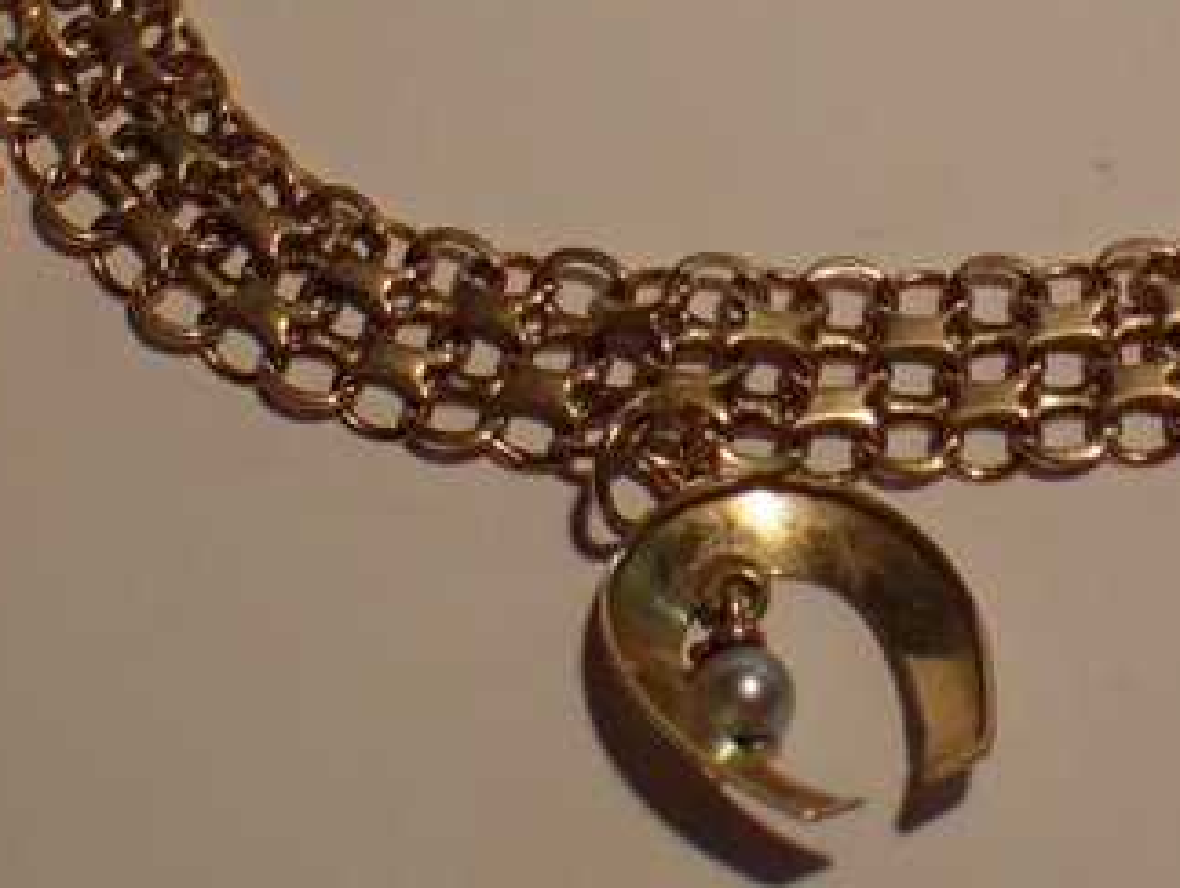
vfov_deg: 10.4
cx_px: 884
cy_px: -55
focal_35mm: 141
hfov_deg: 13.9
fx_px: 4812
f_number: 3.5
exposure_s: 1/200
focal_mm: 10.29
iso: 500
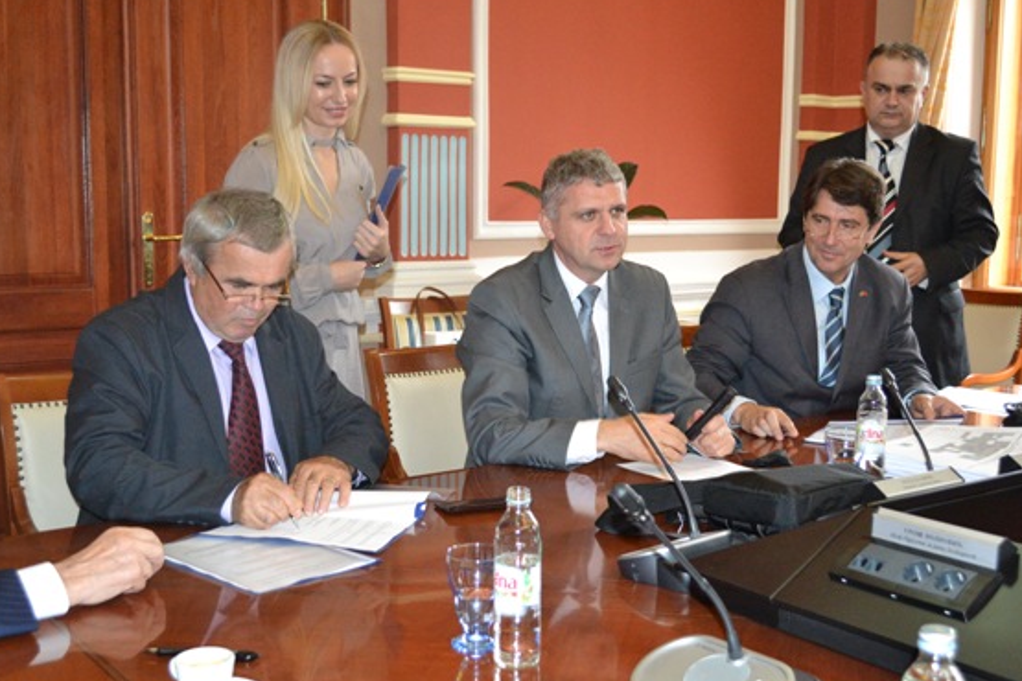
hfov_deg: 43.6
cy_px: 369
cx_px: 536
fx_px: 1277
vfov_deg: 29.9
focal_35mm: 45
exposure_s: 1/60
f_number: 4.2
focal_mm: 26
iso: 3200
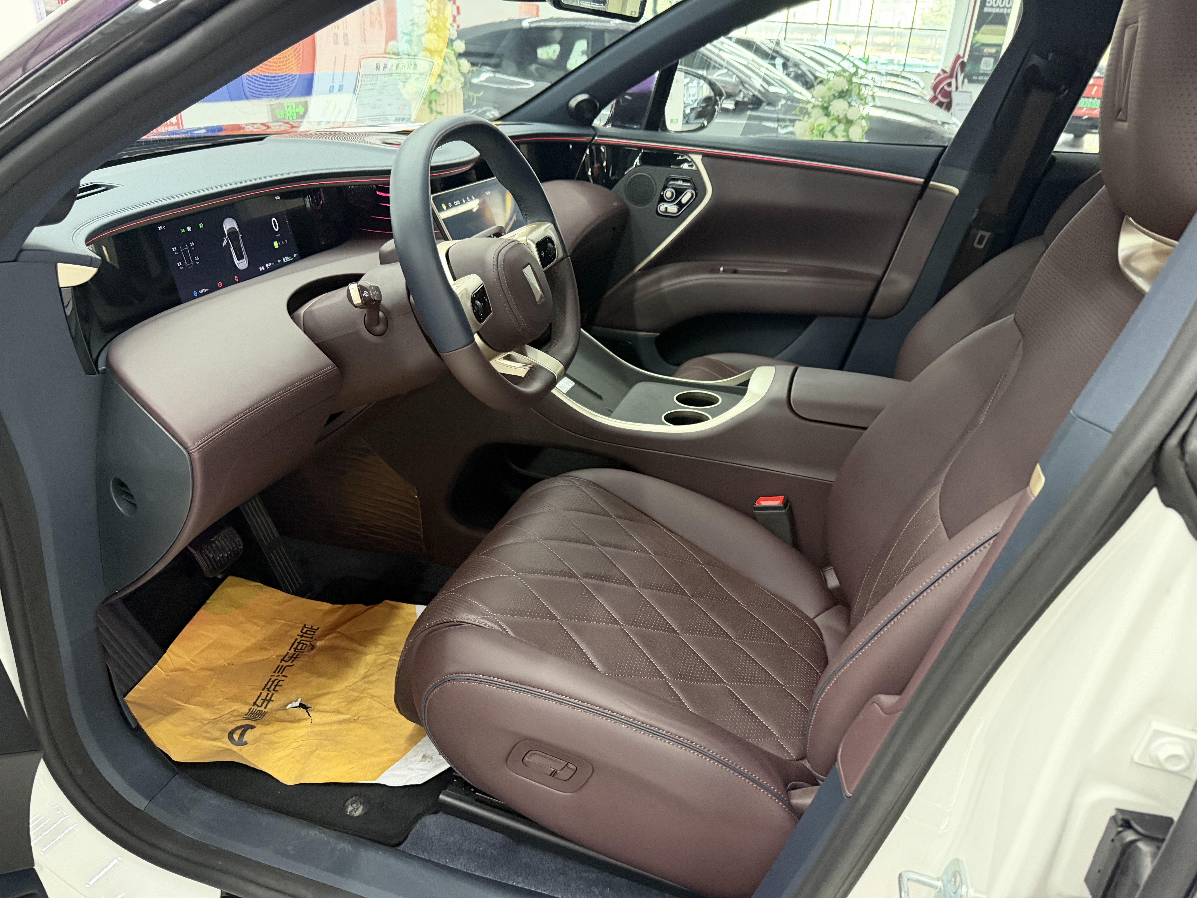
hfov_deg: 71.6
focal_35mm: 24
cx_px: 598
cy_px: 449
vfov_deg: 56.8
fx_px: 830
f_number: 1.78
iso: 500
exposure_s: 1/50
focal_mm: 6.76
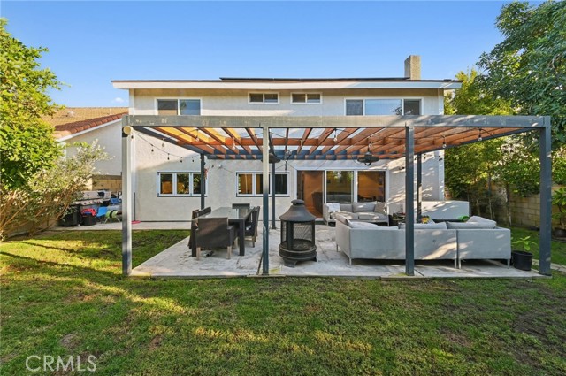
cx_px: 283
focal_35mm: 12
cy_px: 188
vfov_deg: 89.8
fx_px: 188
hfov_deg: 112.7
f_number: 22
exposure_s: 1/6
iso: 320
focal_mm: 12
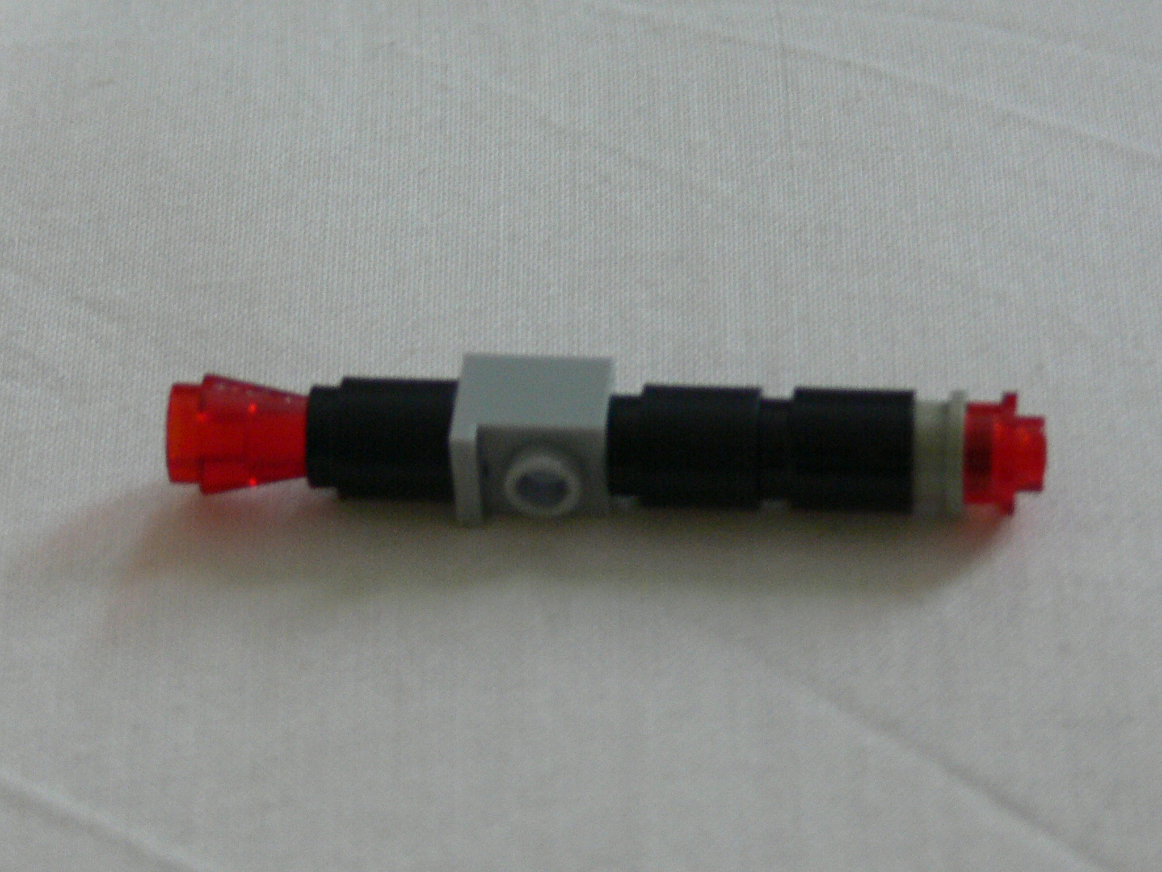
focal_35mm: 159
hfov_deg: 12.4
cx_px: 581
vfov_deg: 9.3
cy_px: 436
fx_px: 5337
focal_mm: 21.1
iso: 200
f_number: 3.2
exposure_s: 1/25
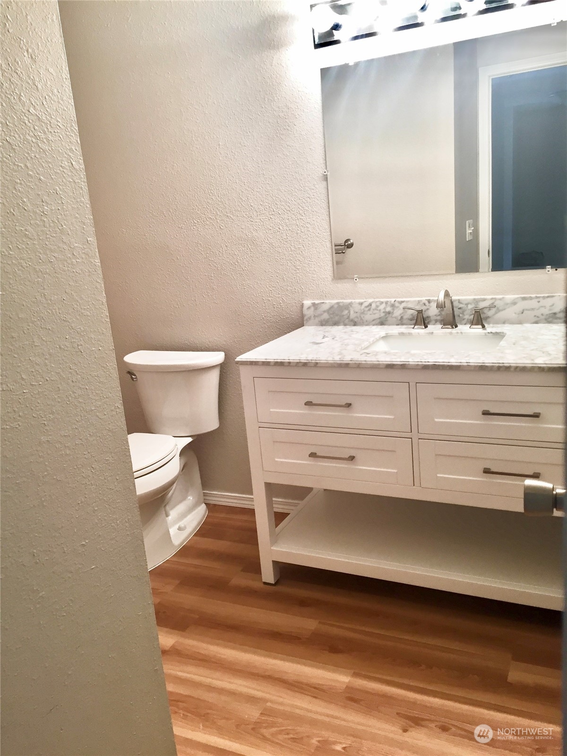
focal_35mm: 29
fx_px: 633
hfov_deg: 48.2
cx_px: 284
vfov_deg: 61.7
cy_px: 378
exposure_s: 1/30
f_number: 2.2
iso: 64
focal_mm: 4.15
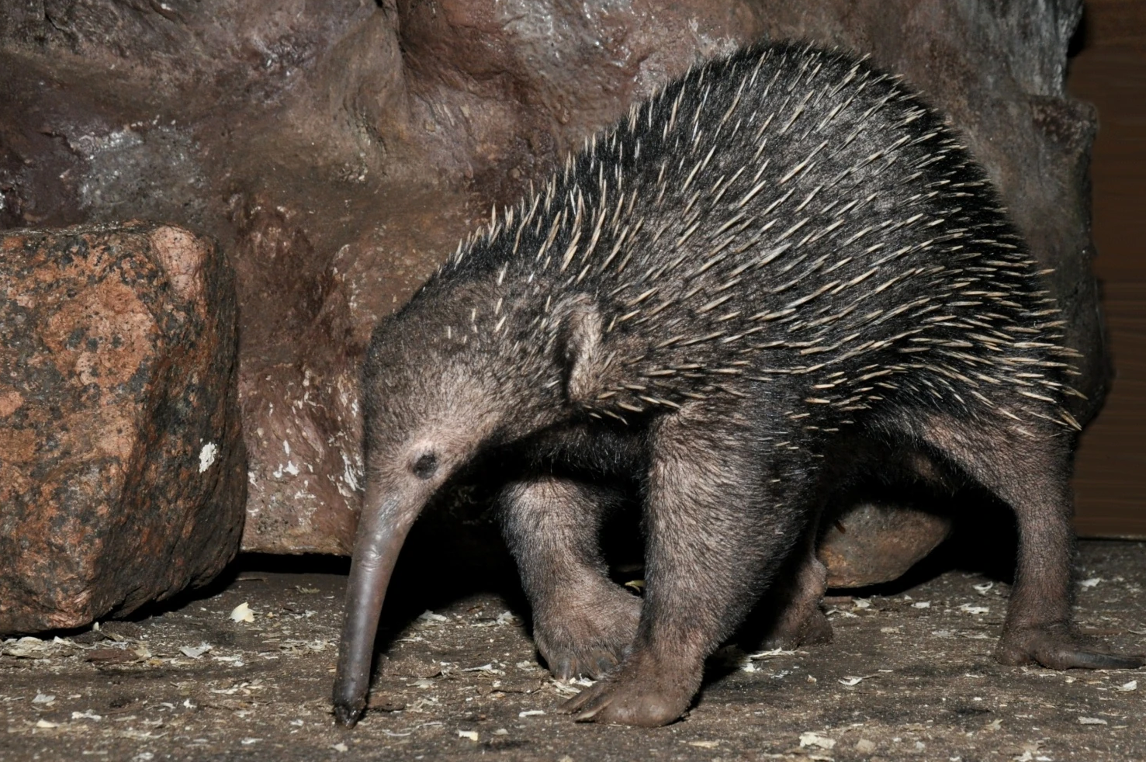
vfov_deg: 25.9
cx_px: 587
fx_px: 1654
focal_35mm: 52
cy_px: 386
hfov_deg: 38.2
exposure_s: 1/200
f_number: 10
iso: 800
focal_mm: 32
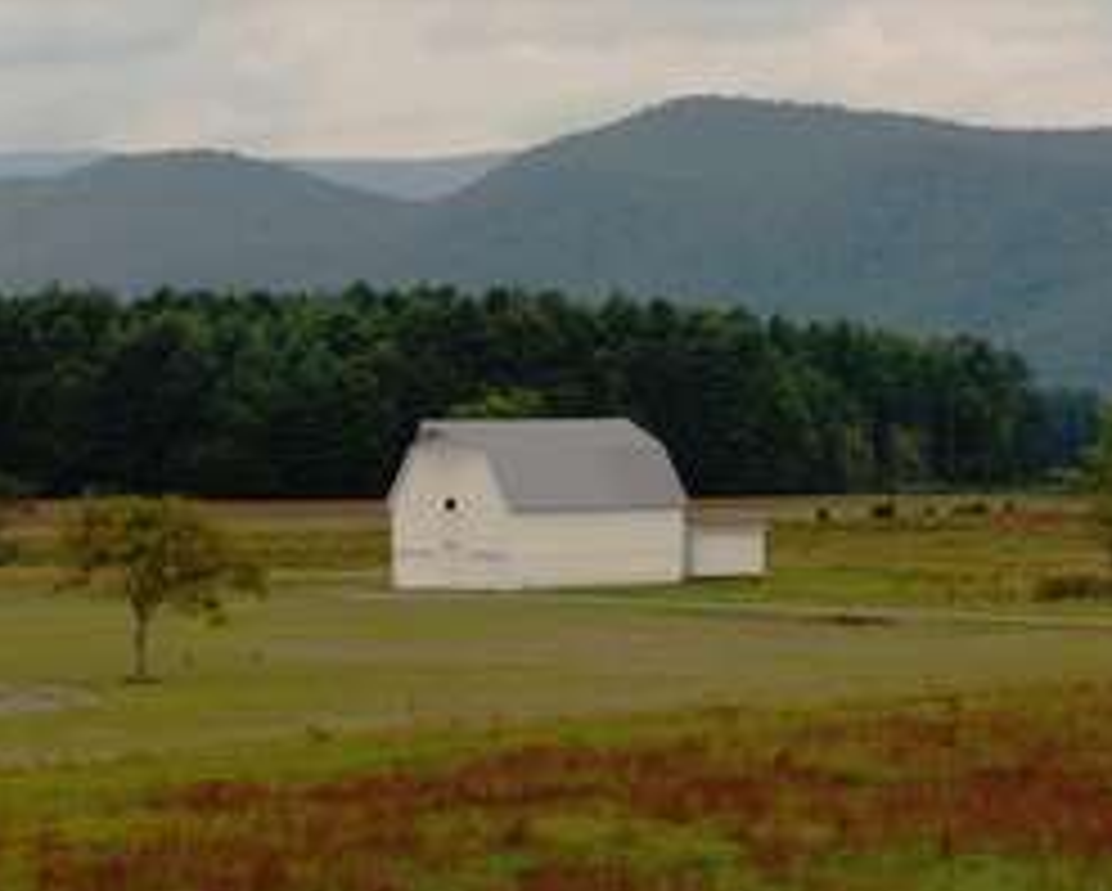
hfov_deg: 13.2
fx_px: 4809
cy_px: 117
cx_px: 630
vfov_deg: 10.5
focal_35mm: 146
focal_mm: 32
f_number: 7.1
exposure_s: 1/200
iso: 100
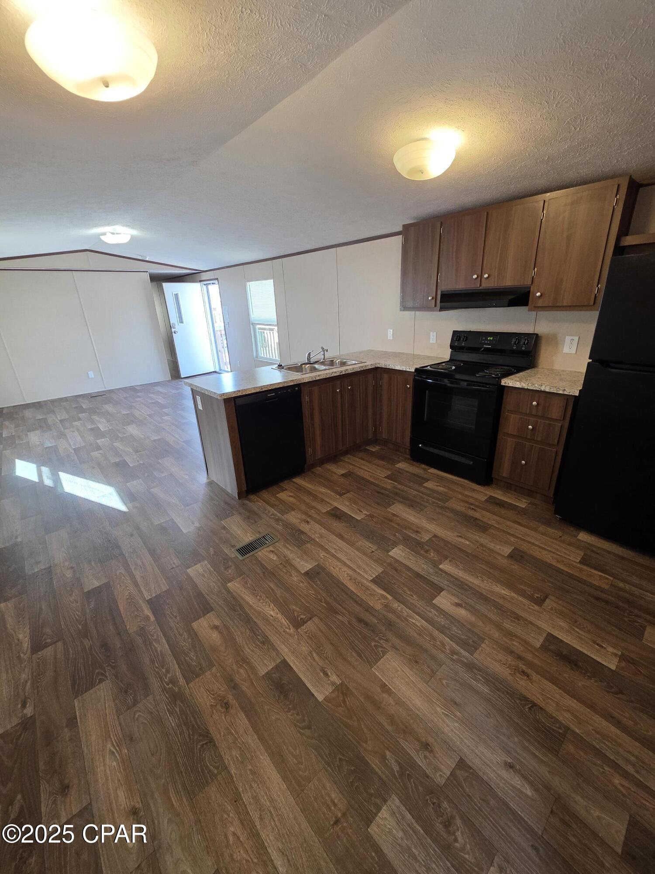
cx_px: 328
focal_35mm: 13
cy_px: 437
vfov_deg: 106.2
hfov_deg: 89.9
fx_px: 328
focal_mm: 2.2
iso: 250
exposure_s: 1/120
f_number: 1.9
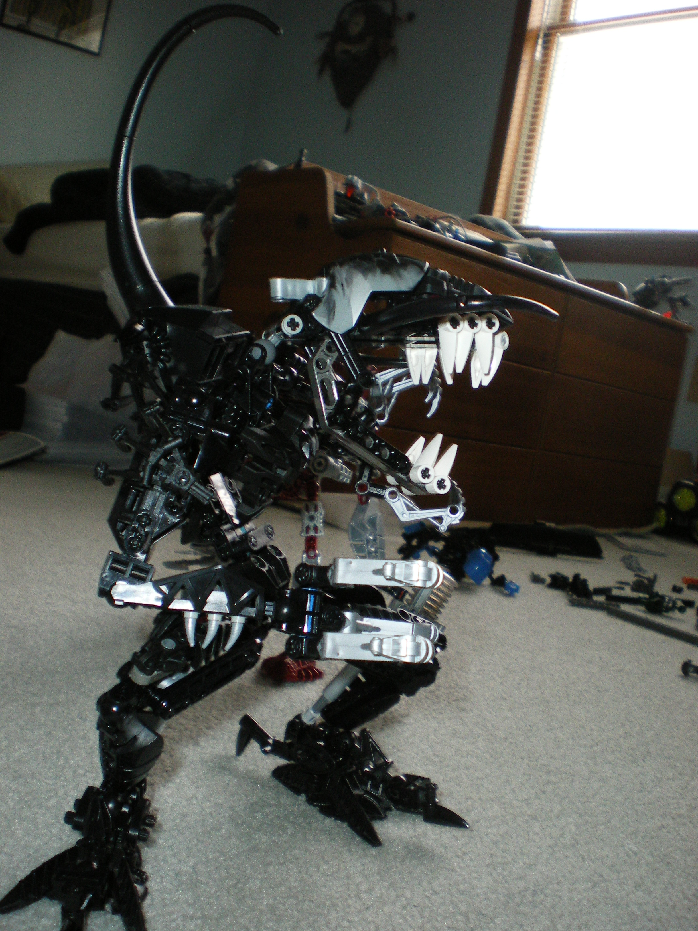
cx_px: 349
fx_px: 968
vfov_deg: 51.4
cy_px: 466
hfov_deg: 39.7
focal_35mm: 36
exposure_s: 1/50
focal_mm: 6.3
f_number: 3.1
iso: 250
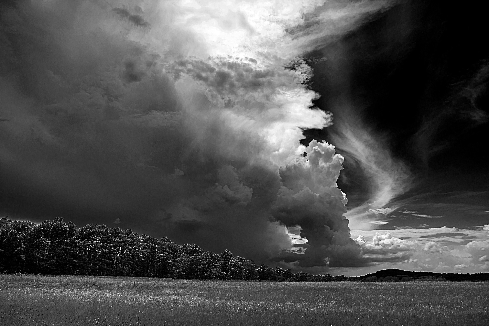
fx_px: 367
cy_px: 163
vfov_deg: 47.9
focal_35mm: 27
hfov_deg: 67.4
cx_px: 244
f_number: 5.6
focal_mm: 18
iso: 100
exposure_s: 1/1600
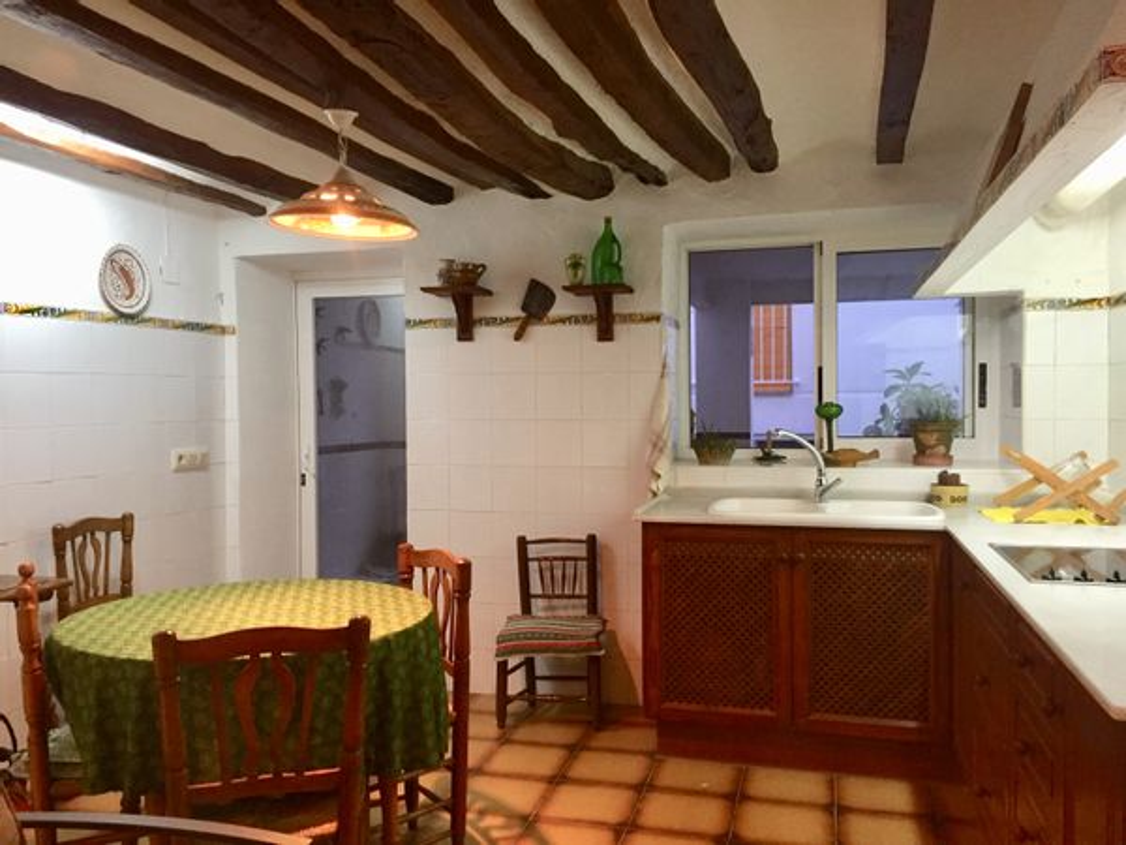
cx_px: 563
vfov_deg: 48.2
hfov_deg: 61.7
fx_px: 943
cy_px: 422
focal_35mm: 29
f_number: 2.2
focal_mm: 4.15
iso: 200
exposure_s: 1/33
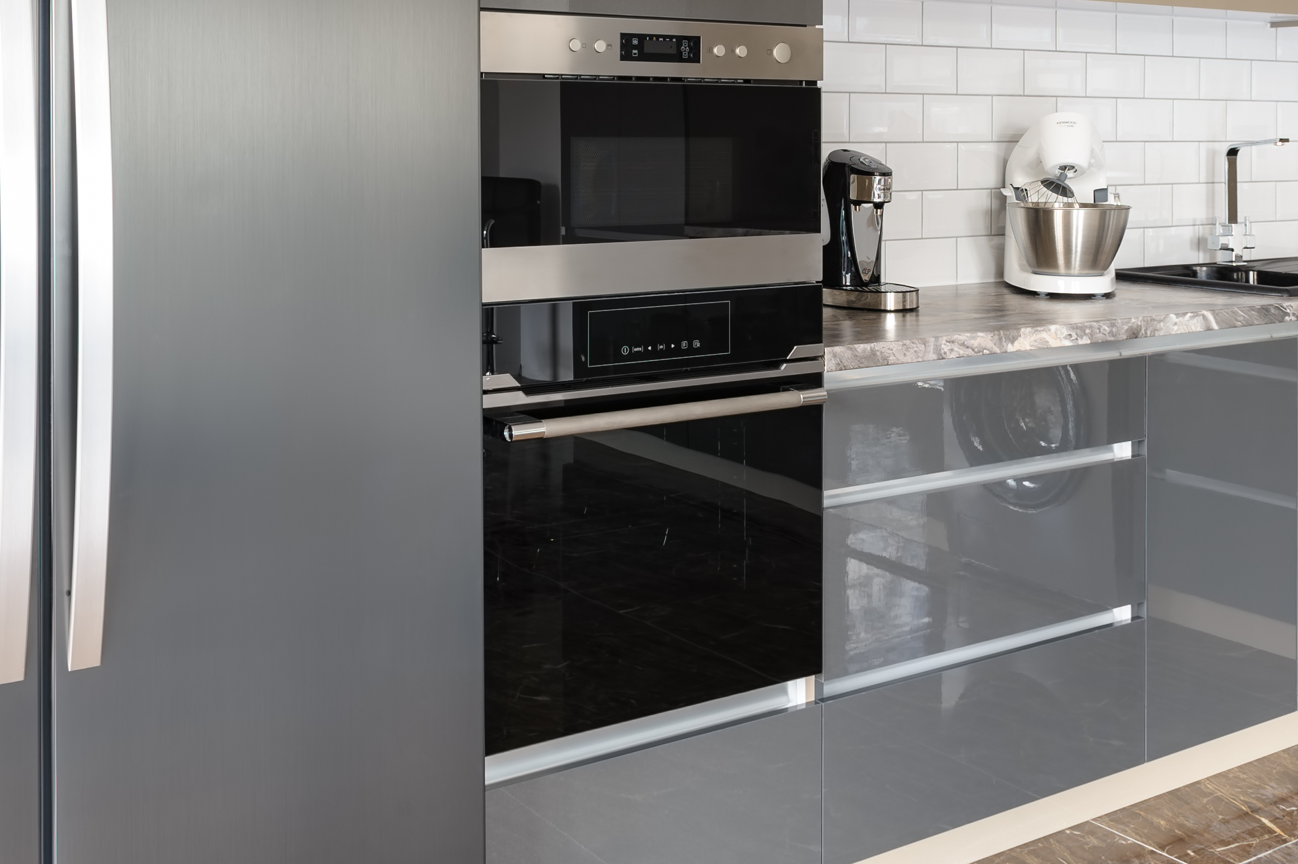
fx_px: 1586
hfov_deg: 44.5
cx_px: 700
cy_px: 89
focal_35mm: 44
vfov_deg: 29.3
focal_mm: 24
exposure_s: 1.6
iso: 200
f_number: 11
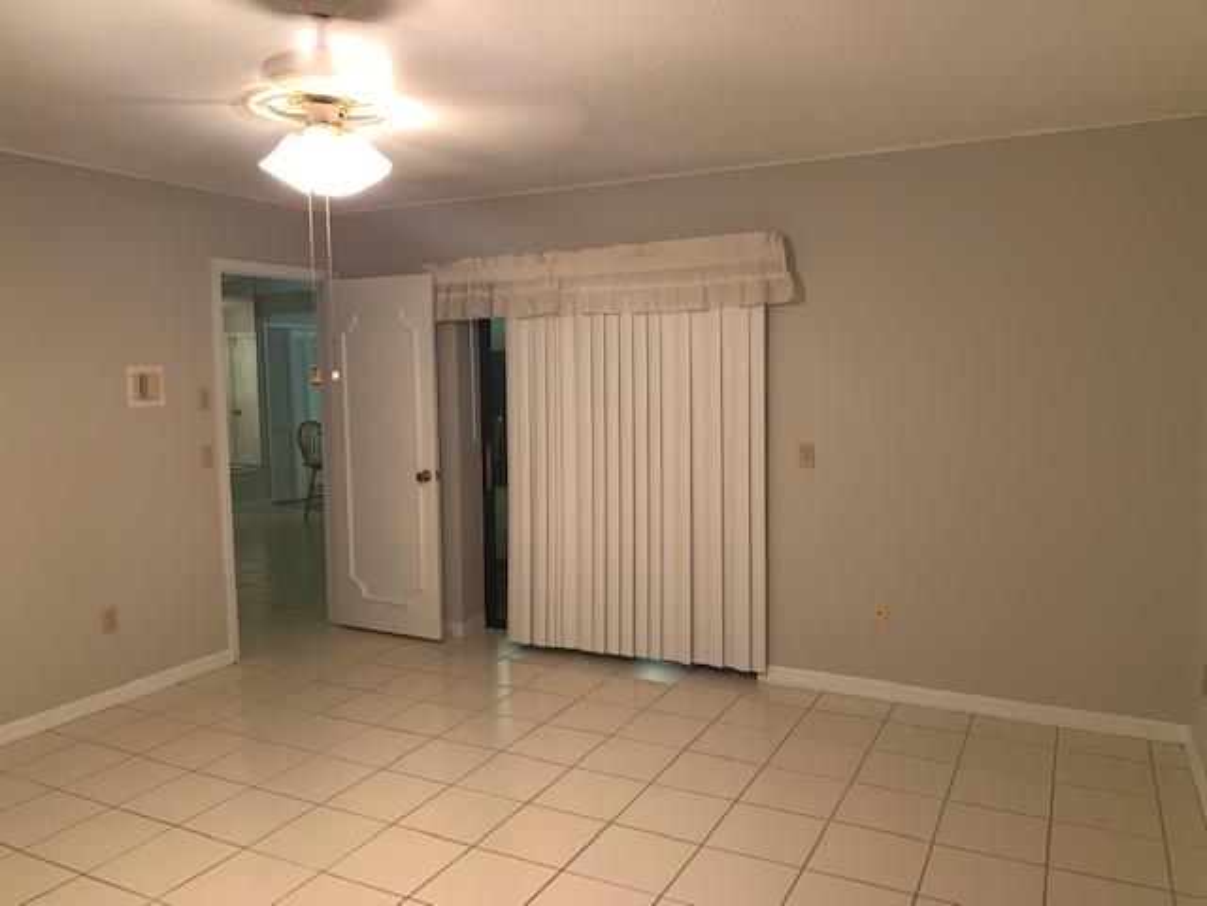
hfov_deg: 67.3
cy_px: 453
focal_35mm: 26
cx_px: 604
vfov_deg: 53.1
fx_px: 907
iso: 25
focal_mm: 4.25
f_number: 1.8
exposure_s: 1/17
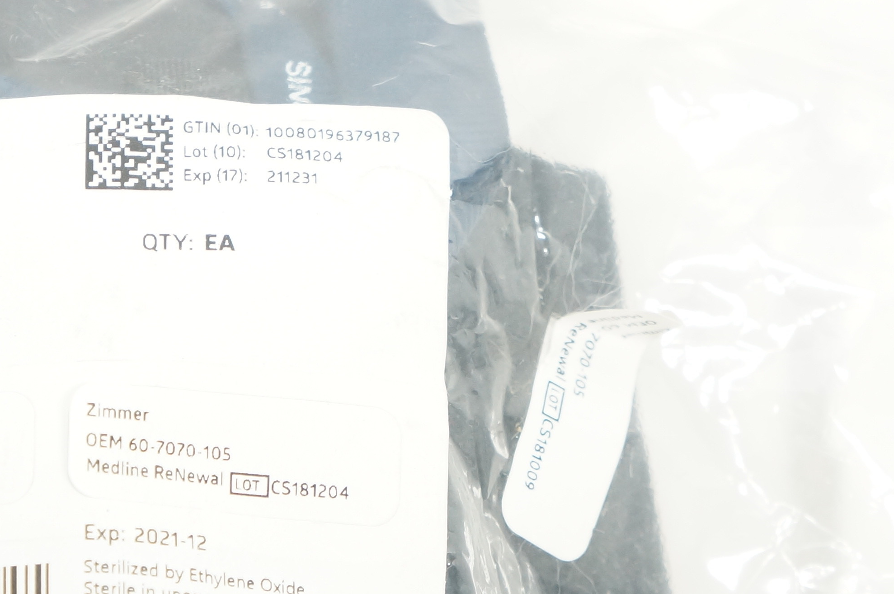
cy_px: 450
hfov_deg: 13.7
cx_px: 154
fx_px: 3696
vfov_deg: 9.2
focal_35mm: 149
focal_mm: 40
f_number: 5
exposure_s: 1/100
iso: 800
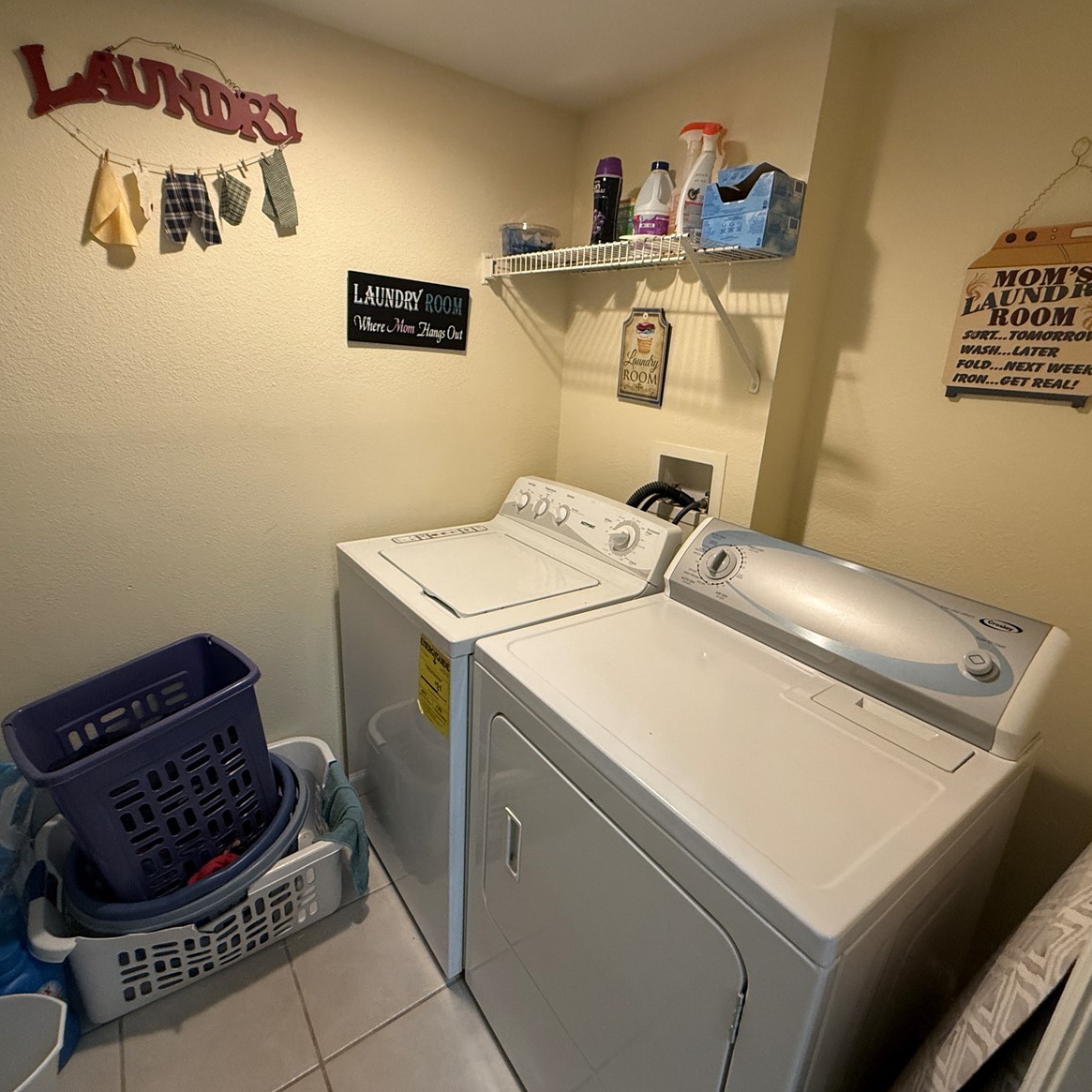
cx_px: 558
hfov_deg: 84.0
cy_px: 534
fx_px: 607
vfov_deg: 84.0
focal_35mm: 17
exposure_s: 1/120
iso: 320
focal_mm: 2.22
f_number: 2.2
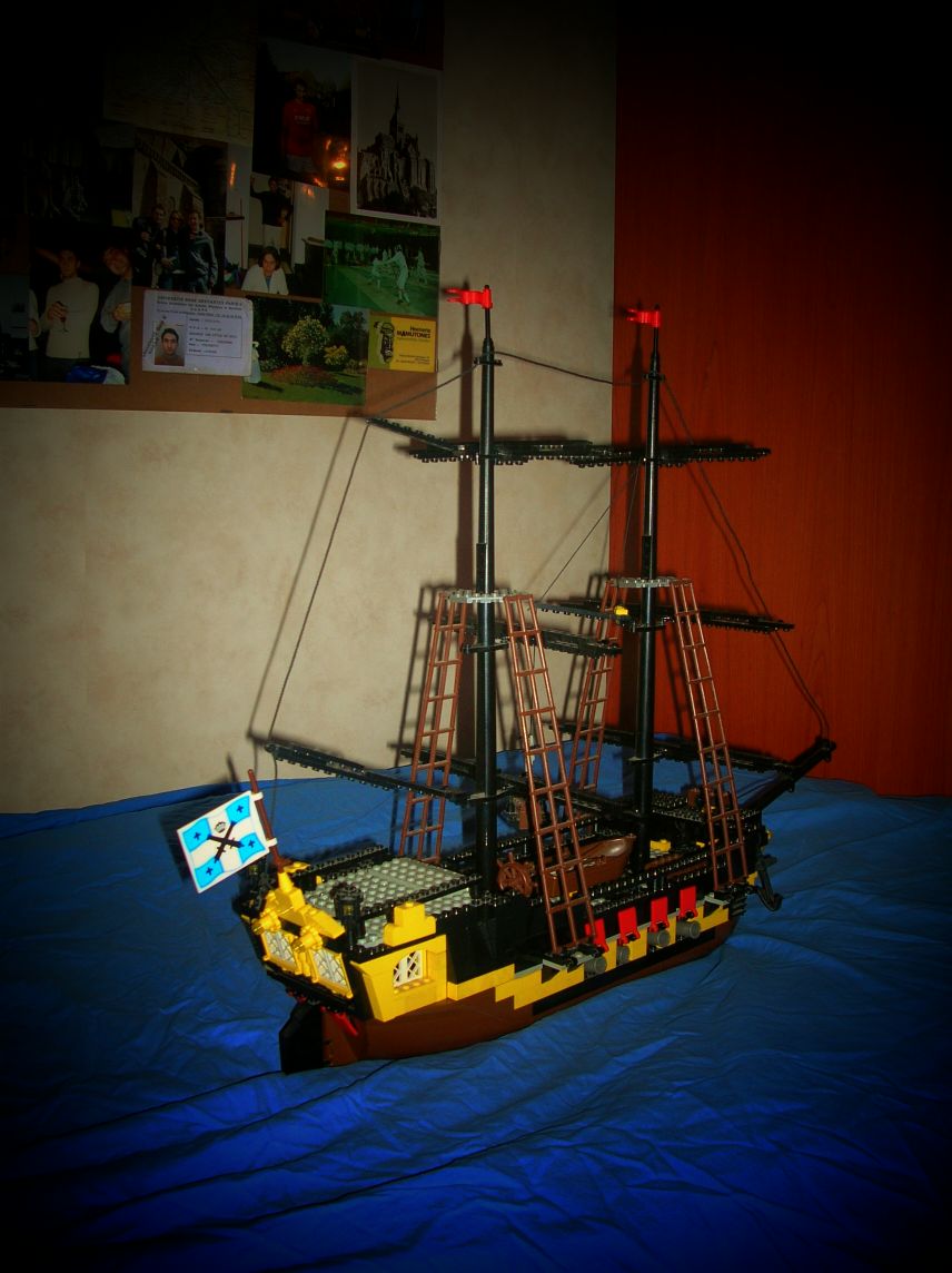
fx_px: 1285
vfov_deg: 52.7
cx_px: 476
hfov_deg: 40.6
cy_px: 636
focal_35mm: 35
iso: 50
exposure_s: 1/60.1
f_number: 2.8
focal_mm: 5.8
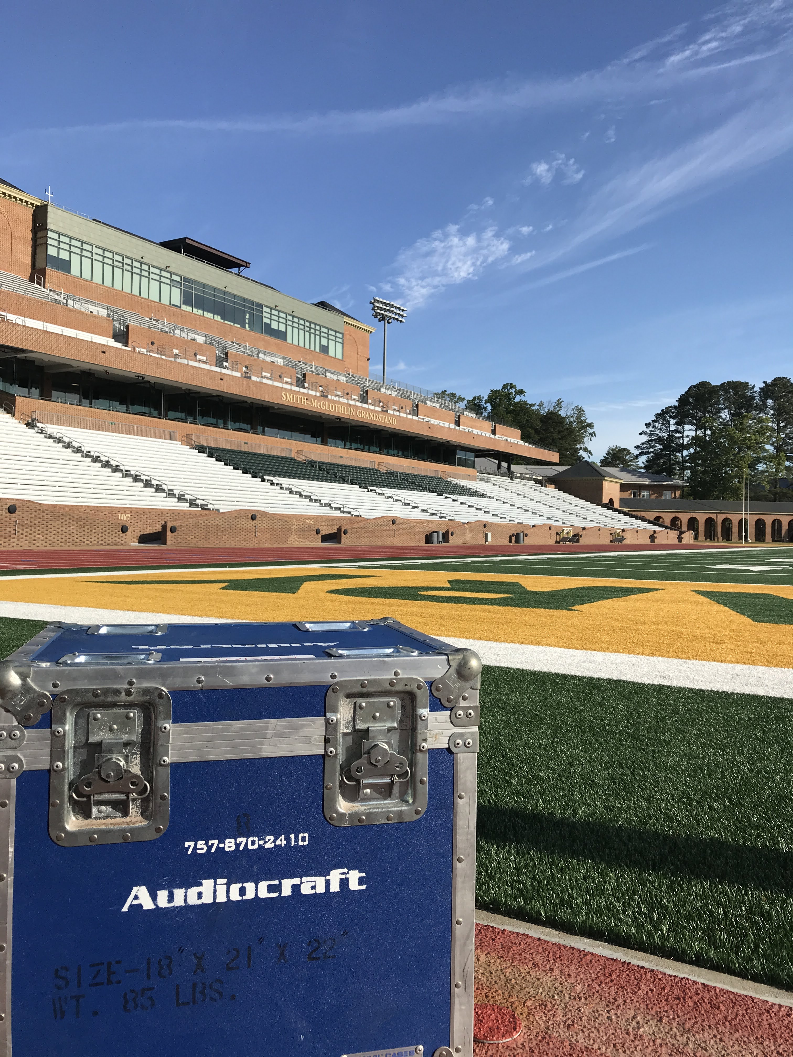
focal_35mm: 28
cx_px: 396
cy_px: 528
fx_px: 855
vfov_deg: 63.4
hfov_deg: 49.7
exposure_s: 1/2660
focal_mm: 3.99
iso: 20
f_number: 1.8
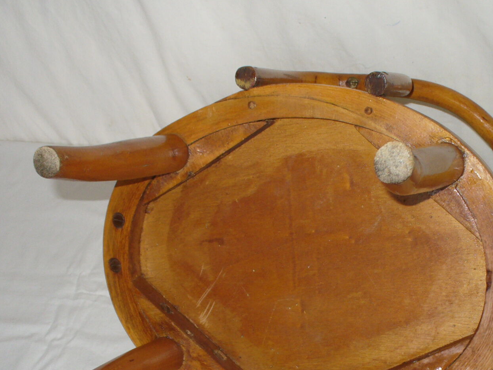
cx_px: 330
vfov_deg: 23.8
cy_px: 280
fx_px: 869
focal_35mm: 61
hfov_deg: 31.4
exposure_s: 1/30
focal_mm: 6.1
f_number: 2.8
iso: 100
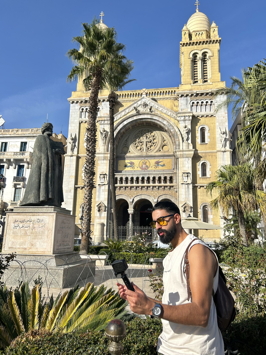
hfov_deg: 53.1
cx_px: 133
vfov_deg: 67.3
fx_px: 266
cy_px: 178
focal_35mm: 26
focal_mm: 5.7
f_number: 1.5
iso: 50
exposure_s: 1/5319
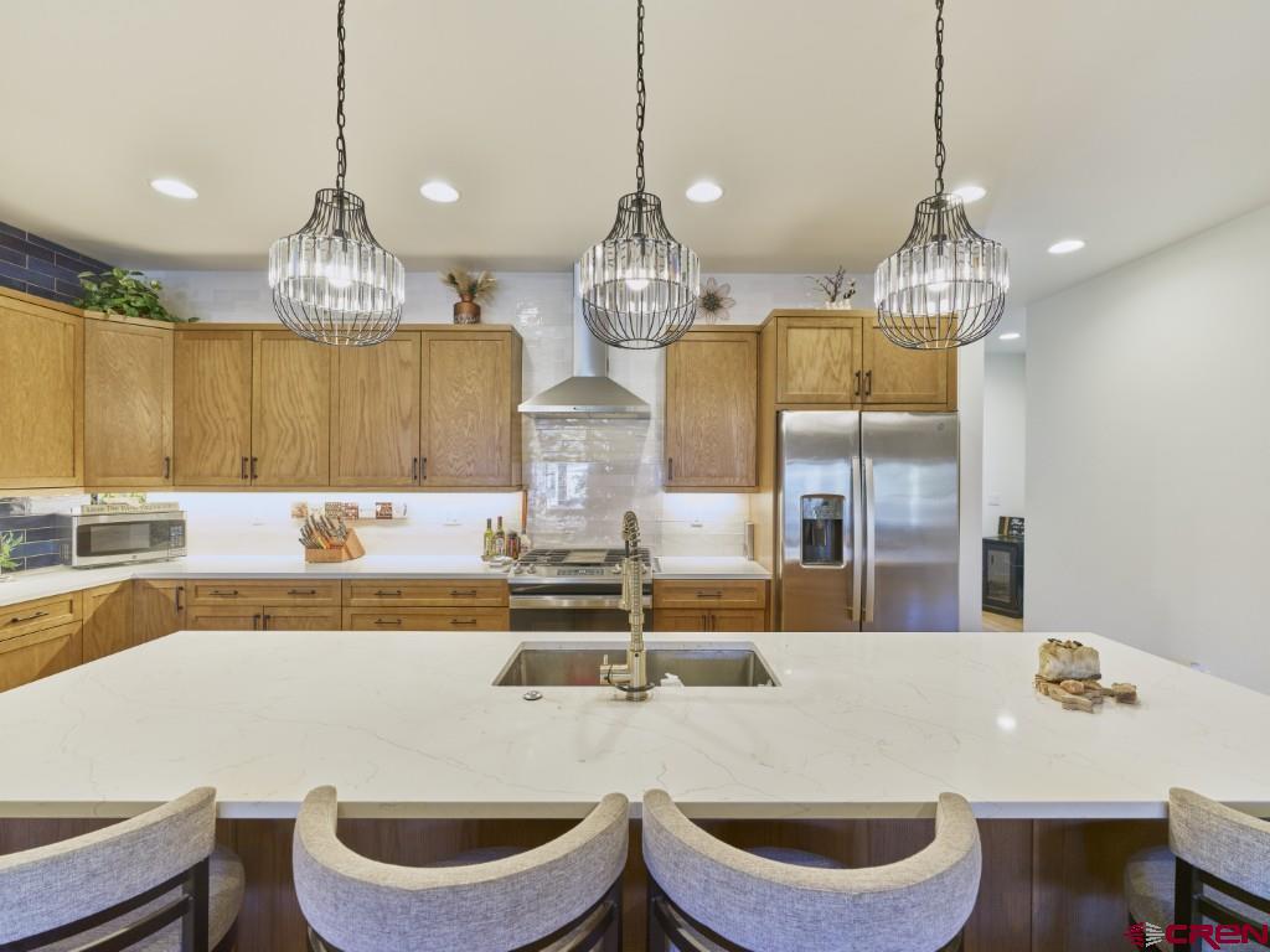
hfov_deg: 94.5
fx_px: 587
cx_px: 635
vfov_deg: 78.1
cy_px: 476
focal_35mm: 16
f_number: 8
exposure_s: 1/6
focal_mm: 20
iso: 400
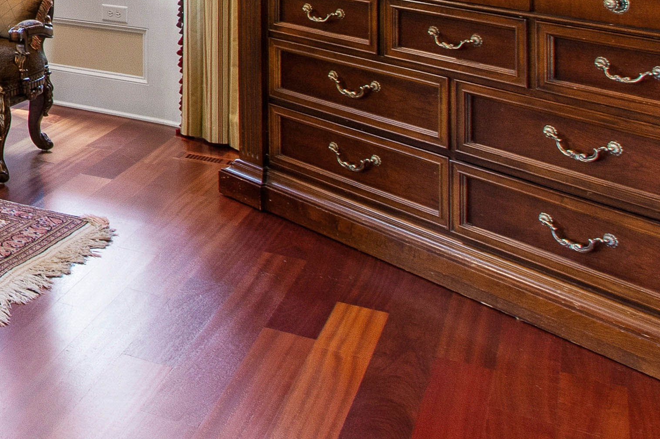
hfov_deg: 23.7
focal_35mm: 55
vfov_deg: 22.5
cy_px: -96
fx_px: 1008
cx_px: -451
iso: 100
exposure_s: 1.3
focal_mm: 10
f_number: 8
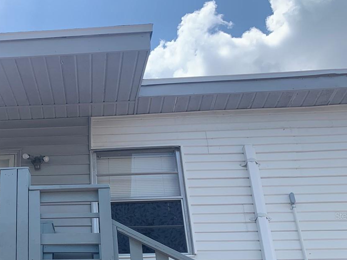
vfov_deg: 28.4
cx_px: 41
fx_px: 501
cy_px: 215
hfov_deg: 36.1
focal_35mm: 50
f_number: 1.8
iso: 25
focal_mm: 4.25
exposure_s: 1/1880
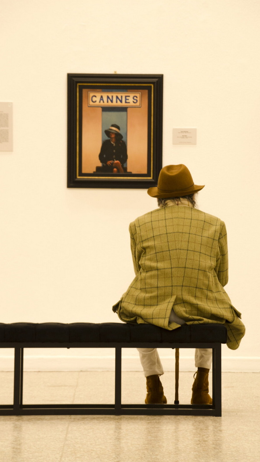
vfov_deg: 11.4
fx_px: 2316
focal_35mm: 189
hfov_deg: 6.4
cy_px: 232
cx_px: 132
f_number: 11
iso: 800
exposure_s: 1/25
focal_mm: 120
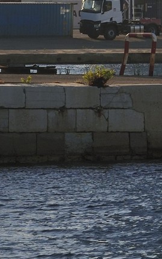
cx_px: 222
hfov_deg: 2.2
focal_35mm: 598
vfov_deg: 3.5
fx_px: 4221
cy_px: -336
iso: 200
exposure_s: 1/400
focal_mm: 105
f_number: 11
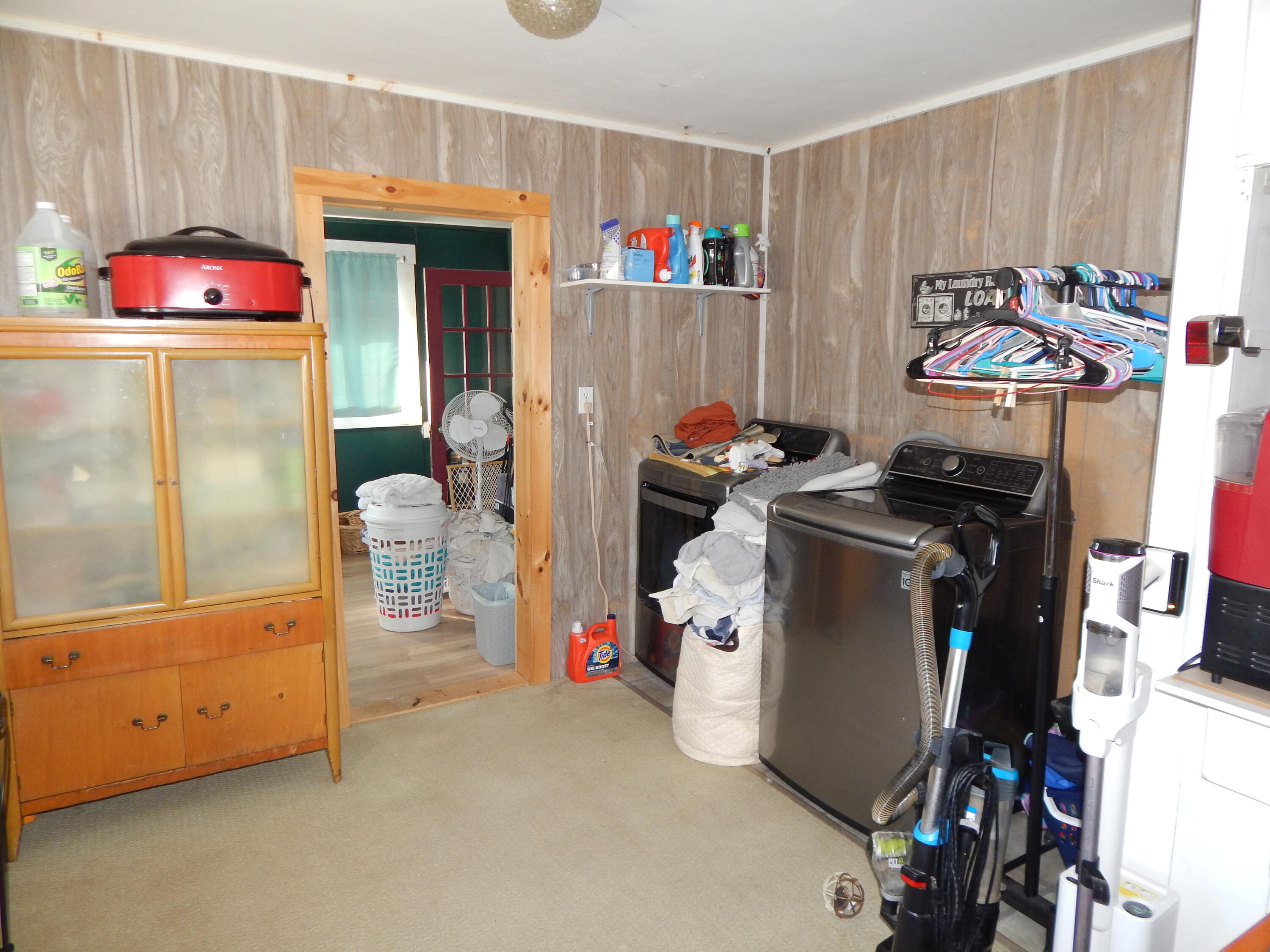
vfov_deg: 58.9
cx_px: 635
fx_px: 844
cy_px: 476
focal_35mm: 23
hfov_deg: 73.9
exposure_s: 1/30
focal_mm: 4
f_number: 3
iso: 200
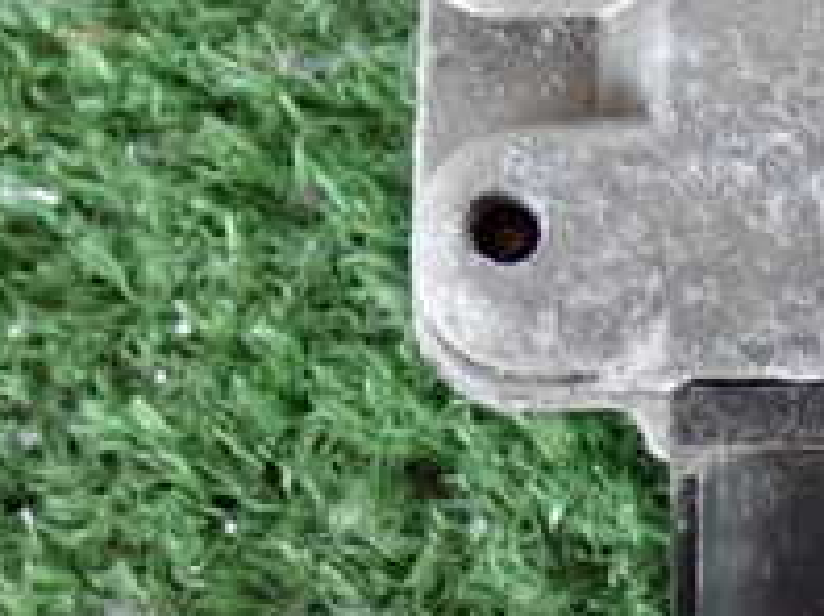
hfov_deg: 10.3
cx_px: 1086
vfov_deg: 7.8
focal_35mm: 188
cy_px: 4
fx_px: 4470
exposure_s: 1/25
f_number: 3.6
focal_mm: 11.09
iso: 800
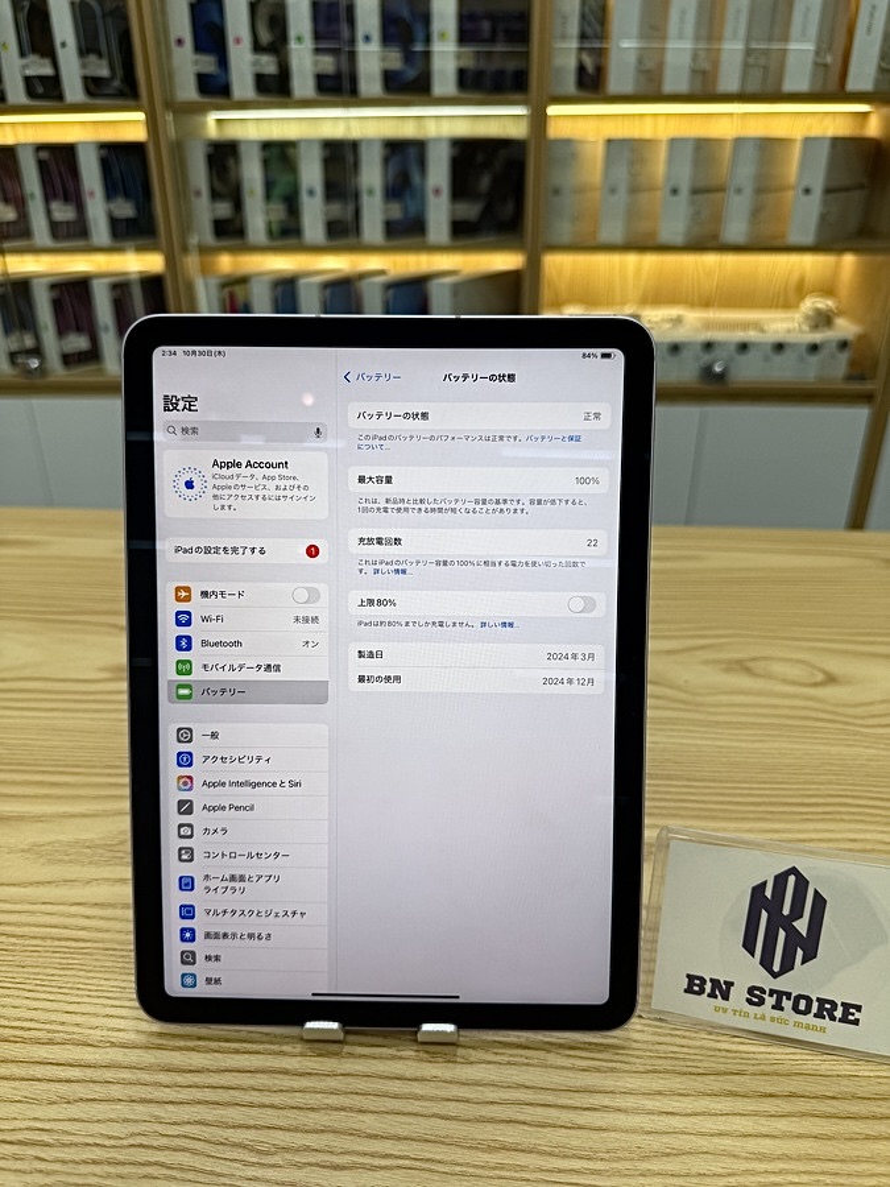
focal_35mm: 24
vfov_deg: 71.6
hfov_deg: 56.8
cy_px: 594
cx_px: 445
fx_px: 823
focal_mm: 6.76
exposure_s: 1/210
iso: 64
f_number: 1.78
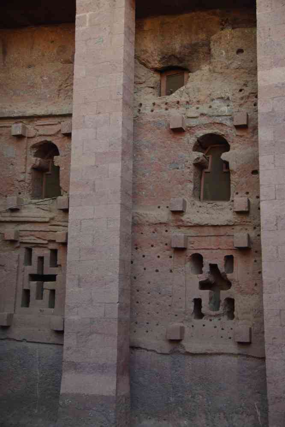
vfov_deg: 40.3
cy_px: 214
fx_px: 582
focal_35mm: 49
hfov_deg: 27.5
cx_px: 142
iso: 400
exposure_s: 1/30
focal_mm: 32.5
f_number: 4
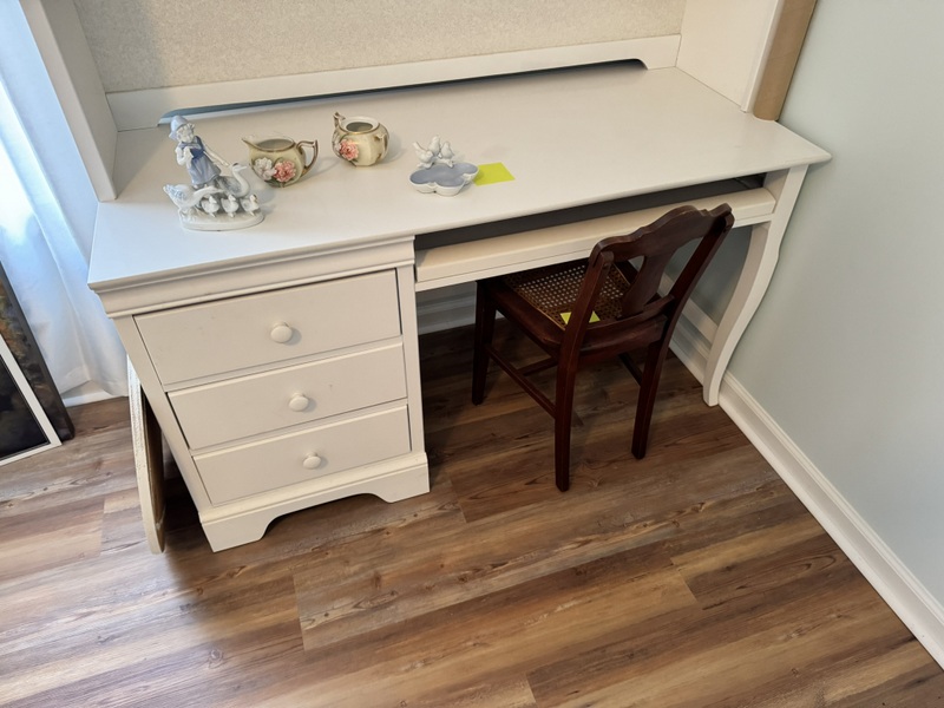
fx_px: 654
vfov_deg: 56.8
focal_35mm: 24
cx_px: 472
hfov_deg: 71.6
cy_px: 354
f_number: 1.78
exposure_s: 1/60
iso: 500
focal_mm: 6.76
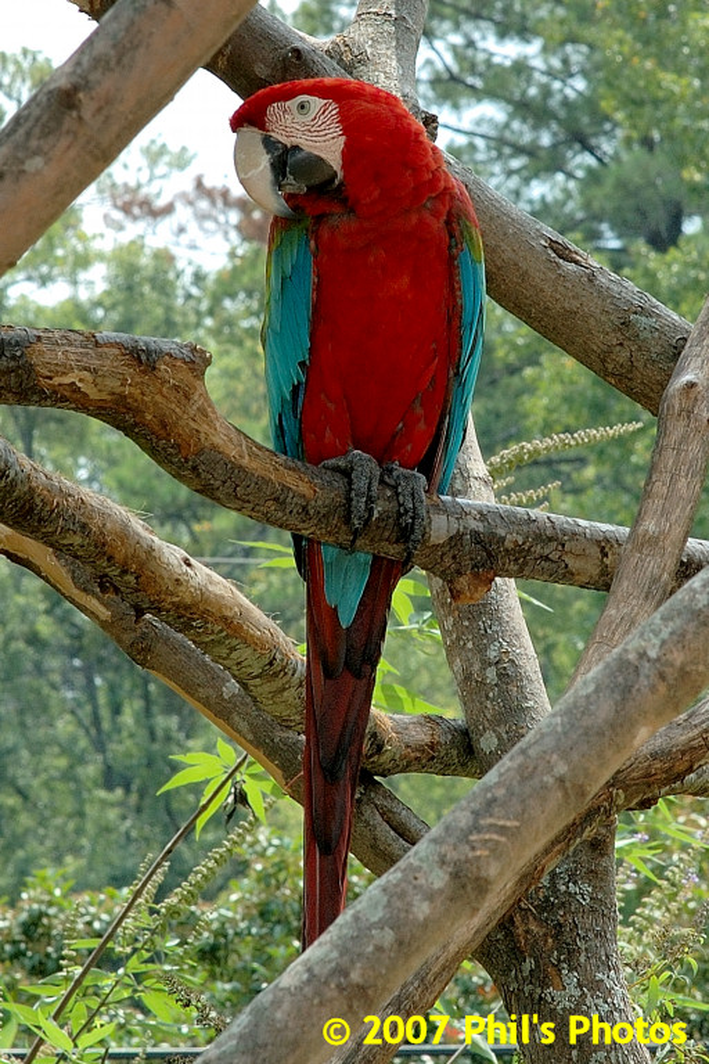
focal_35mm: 128
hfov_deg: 10.8
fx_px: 3766
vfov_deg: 16.1
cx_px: 354
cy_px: 532
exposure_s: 1/160
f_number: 11
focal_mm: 85
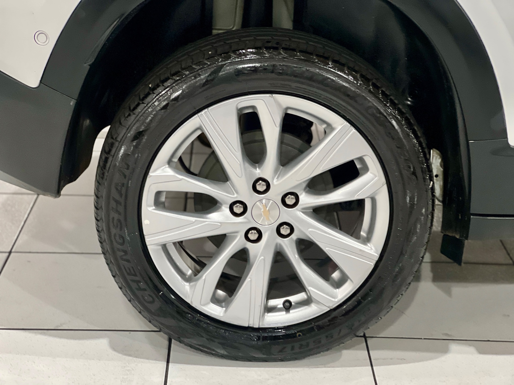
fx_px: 1143
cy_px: 192
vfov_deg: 19.1
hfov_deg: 25.3
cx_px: 257
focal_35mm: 77
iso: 400
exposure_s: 1/40
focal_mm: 9
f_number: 2.8
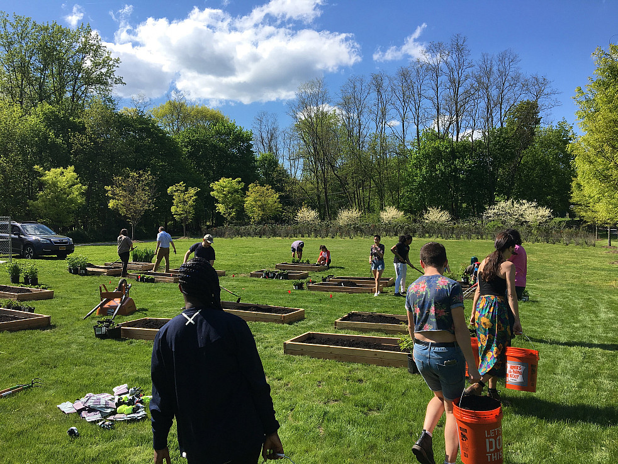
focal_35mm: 29
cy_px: 232
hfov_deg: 61.6
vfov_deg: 48.2
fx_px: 518
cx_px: 309
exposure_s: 1/1508
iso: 25
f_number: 2.2
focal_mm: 4.15
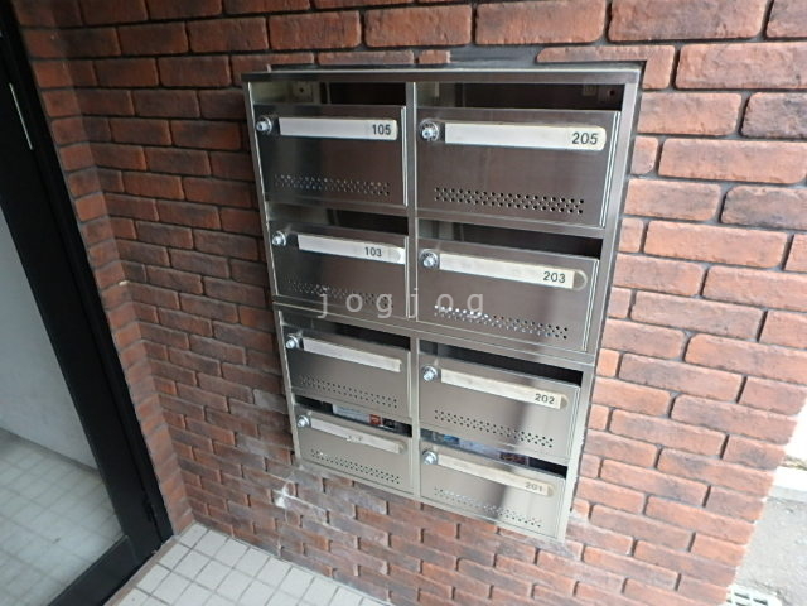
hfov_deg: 79.0
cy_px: 303
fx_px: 490
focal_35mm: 21
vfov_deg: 63.4
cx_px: 404
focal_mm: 3.7
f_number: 3.5
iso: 400
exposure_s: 1/125
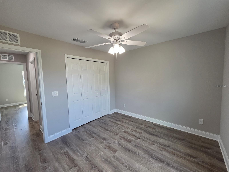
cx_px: 114
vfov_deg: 89.9
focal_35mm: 13
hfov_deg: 106.2
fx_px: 86
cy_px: 86
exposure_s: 1/120
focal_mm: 2.2
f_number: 2.2
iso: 250
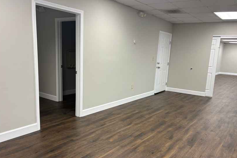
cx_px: 123
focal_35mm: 31
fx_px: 204
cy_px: 95
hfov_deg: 60.3
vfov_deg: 42.1
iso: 100
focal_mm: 5.96
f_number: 1.6
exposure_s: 1/120
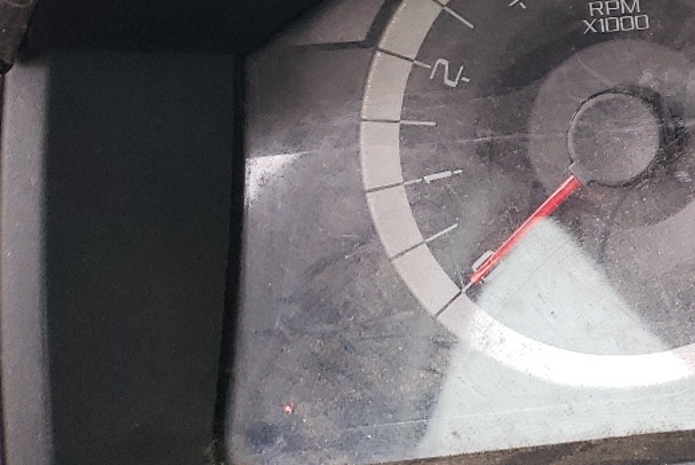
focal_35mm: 83
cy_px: 5
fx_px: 1603
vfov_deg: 16.2
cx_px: 1063
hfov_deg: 20.6
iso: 95
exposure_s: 1/120
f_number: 1.5
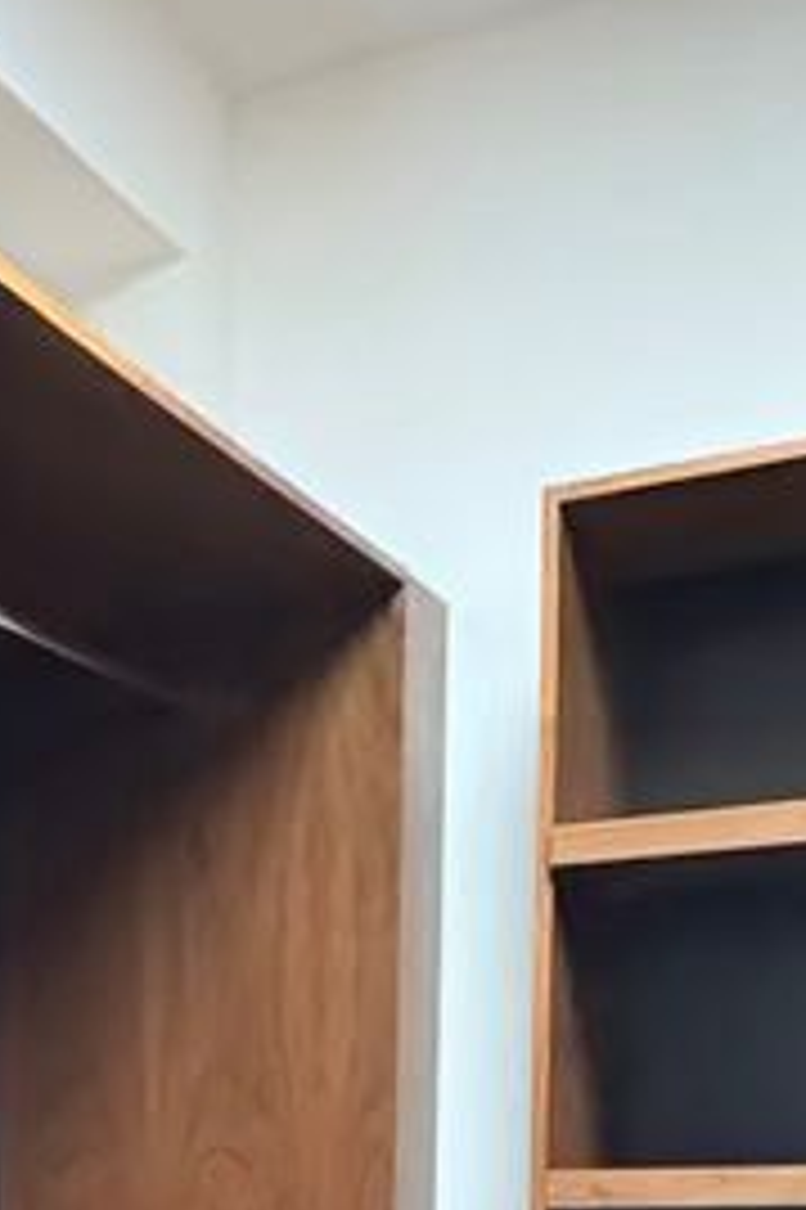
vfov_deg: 26.9
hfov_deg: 19.9
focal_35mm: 65
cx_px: -99
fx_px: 2186
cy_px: 1507
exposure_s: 1/31
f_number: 2.2
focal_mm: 2.22
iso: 1000
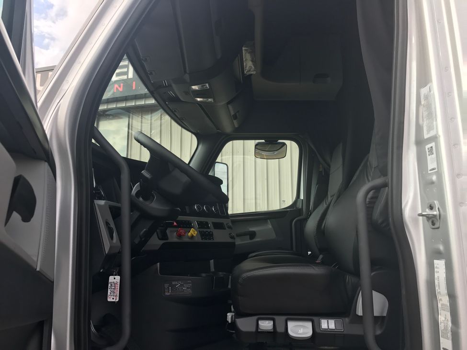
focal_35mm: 28
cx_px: 234
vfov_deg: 49.7
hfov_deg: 63.5
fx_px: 378
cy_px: 175
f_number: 1.8
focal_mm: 3.99
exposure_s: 1/422
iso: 20
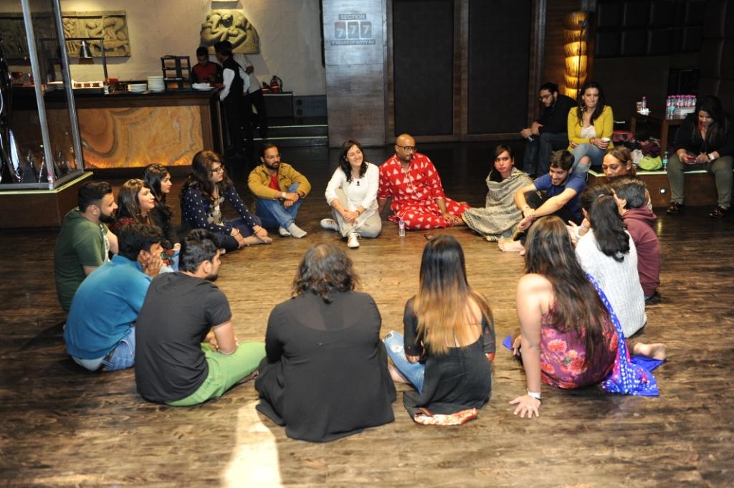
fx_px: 774
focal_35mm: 38
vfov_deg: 35.0
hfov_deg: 50.7
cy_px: 244
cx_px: 367
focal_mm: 38
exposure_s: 1/125
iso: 1600
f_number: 3.2
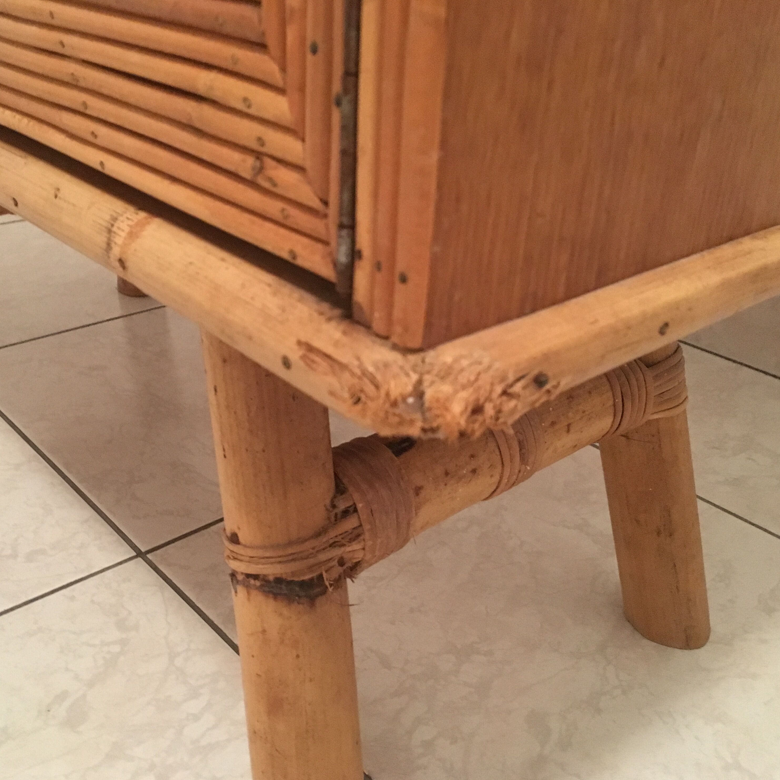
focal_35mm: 35
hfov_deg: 47.1
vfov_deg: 47.2
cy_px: 397
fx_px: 892
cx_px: 337
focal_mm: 4.15
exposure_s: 1/17
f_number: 2.2
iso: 320
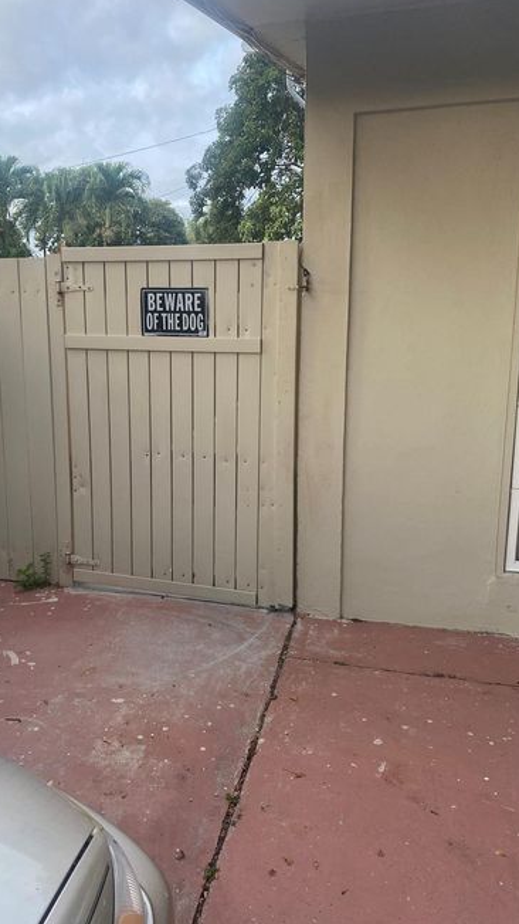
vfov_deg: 66.1
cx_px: 186
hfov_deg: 39.8
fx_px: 710
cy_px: 458
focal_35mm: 29
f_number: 1.8
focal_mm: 4.25
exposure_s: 1/76
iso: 125
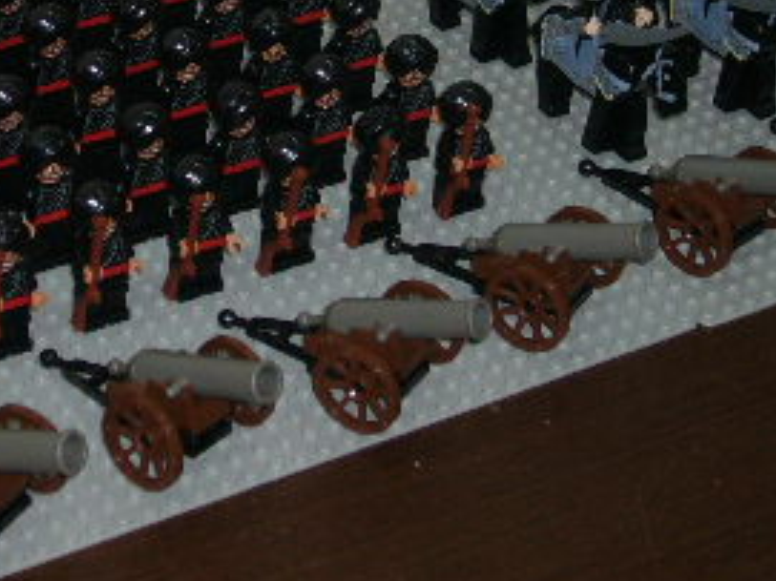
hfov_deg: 16.6
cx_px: 206
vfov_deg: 12.3
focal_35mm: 118
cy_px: -97
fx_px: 2644
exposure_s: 1/60
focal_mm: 8.3
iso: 100
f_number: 3.3
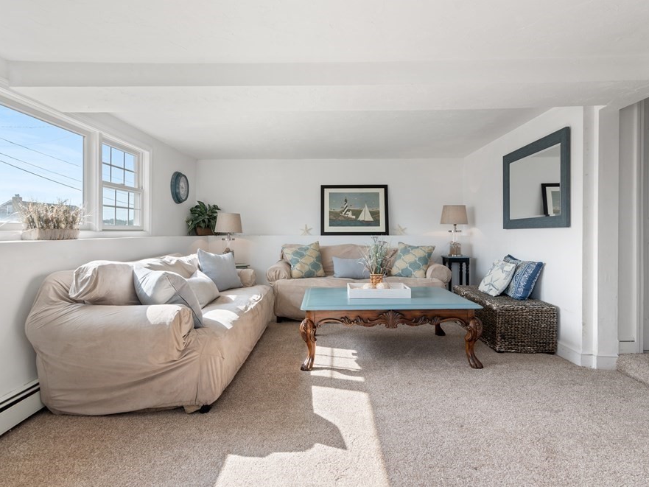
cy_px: 239
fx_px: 356
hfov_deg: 84.7
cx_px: 329
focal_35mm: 19
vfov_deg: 68.7
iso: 320
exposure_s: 1/100
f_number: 8
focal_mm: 17
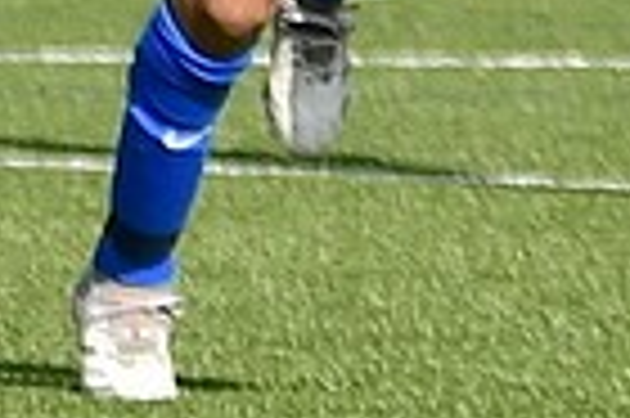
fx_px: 26883
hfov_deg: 1.3
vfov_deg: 0.9
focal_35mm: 1538
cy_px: -344
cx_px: -882
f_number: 3.5
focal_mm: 112
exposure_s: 1/1250
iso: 100
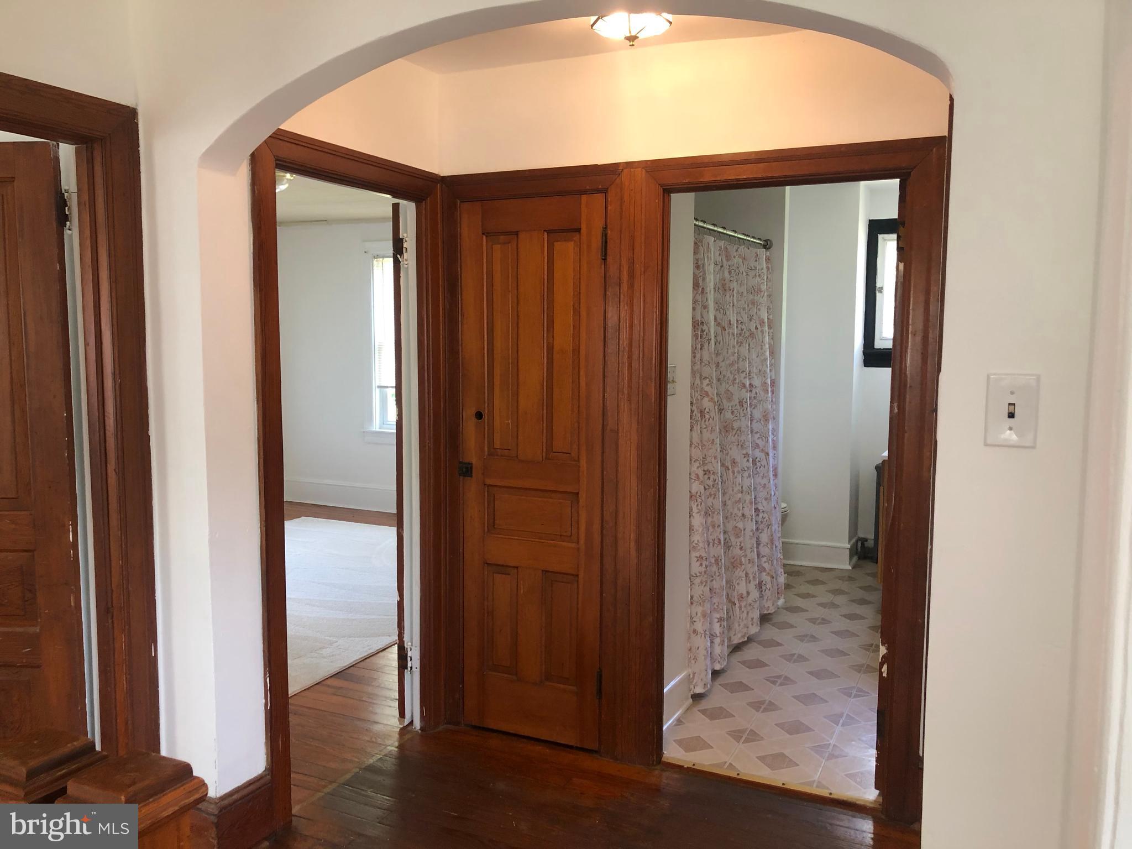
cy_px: 424
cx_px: 566
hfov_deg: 63.4
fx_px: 916
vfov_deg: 49.7
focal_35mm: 28
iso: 40
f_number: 1.8
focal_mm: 3.99
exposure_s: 1/17
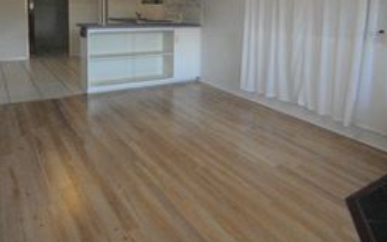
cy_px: 21
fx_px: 306
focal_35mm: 29
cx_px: 228
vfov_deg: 39.8
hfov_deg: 64.2
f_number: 3.5
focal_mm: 10
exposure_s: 1/1250
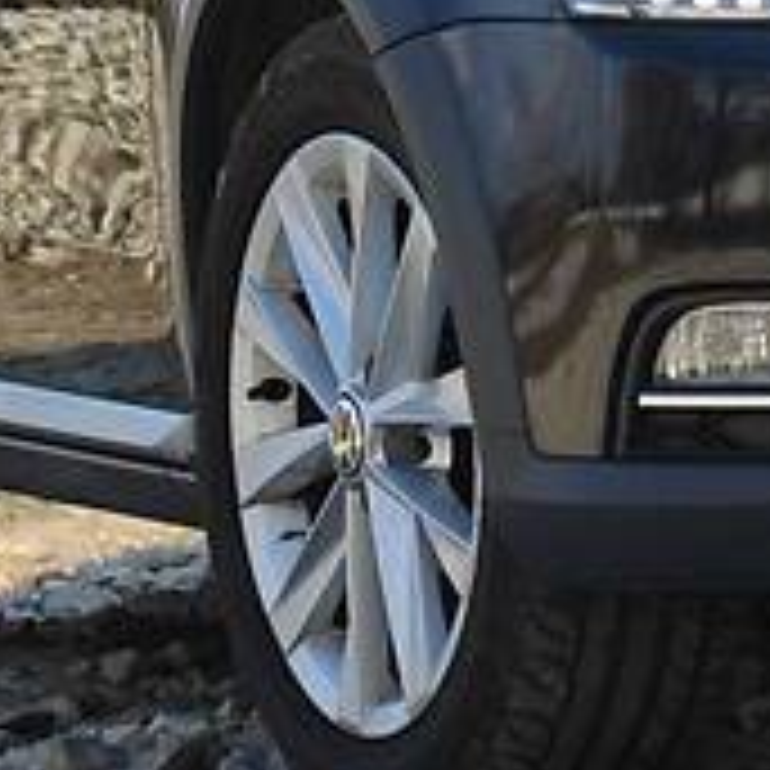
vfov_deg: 3.7
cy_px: -122
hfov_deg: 3.7
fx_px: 11954
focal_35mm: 475
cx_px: 1054
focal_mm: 80
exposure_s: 1/250
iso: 160
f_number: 8
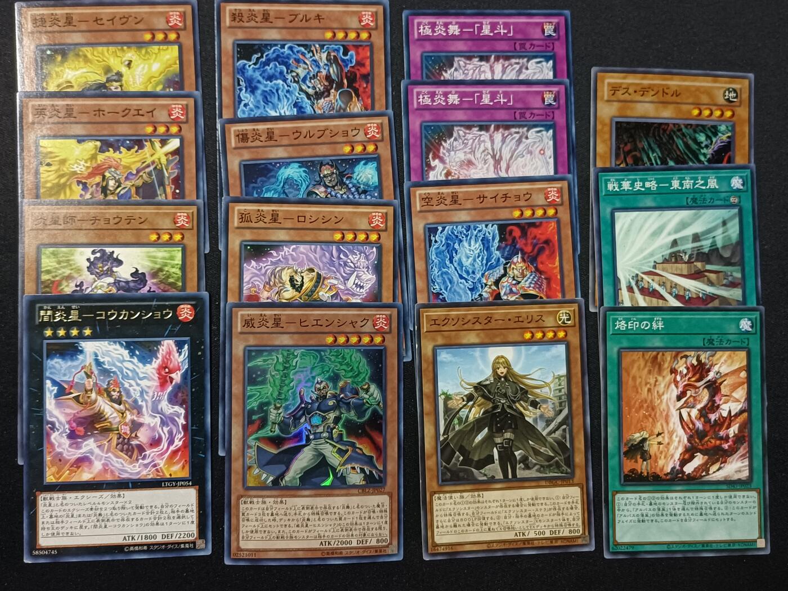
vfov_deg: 40.7
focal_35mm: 35
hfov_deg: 52.6
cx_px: 394
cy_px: 296
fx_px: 797
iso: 1632
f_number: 1.8
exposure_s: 1/33.3
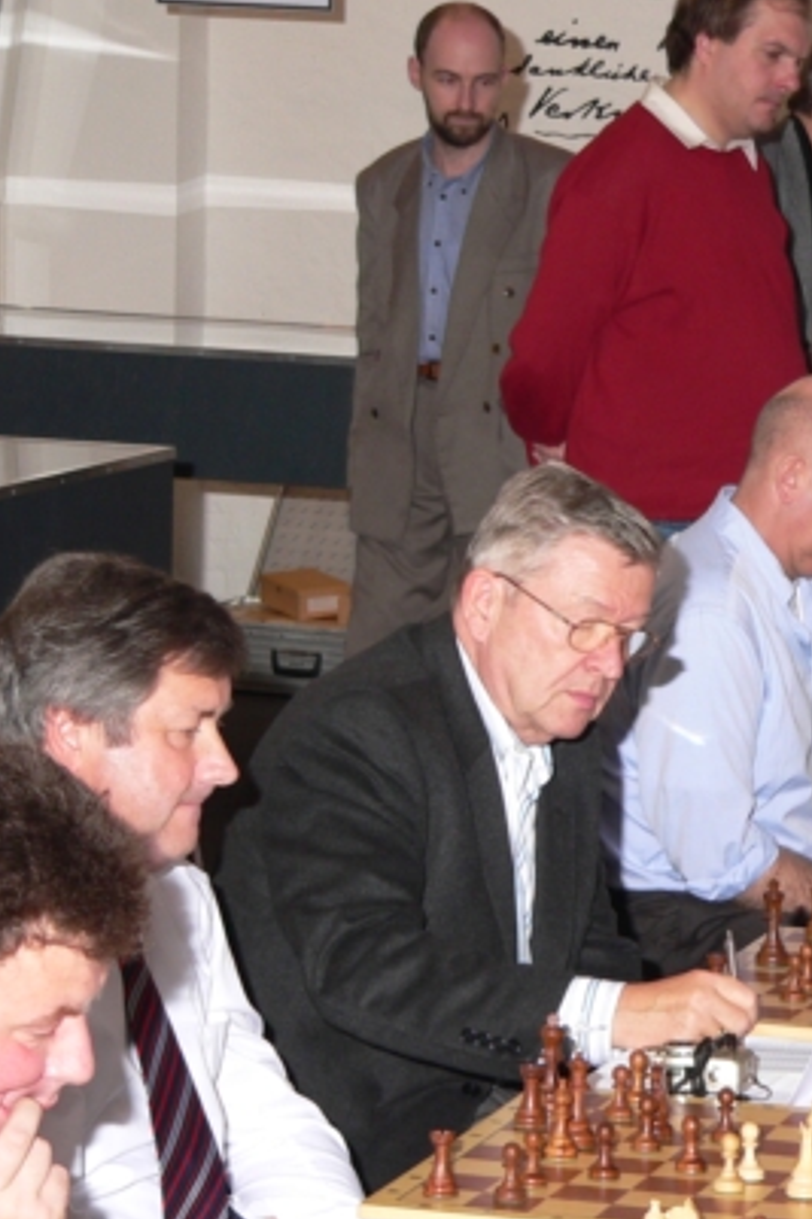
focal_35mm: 151
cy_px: 666
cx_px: 794
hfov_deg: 9.0
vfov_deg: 13.6
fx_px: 5113
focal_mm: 15.1
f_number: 2.8
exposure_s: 1/60
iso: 100
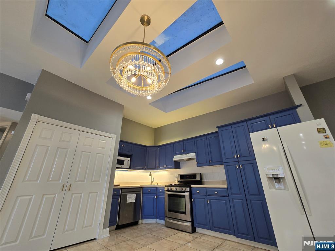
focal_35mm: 13
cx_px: 168
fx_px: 126
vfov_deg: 89.9
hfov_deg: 106.2
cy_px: 126
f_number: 2.2
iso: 80
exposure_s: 1/60
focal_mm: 2.2
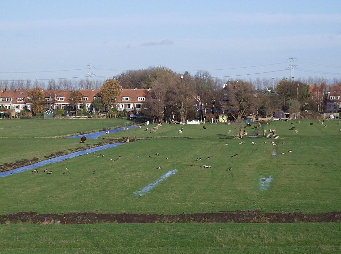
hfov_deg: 18.1
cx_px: 170
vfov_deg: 13.5
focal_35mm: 109
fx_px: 1071
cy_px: 128
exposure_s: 1/251
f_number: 7.8
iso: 100
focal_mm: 18
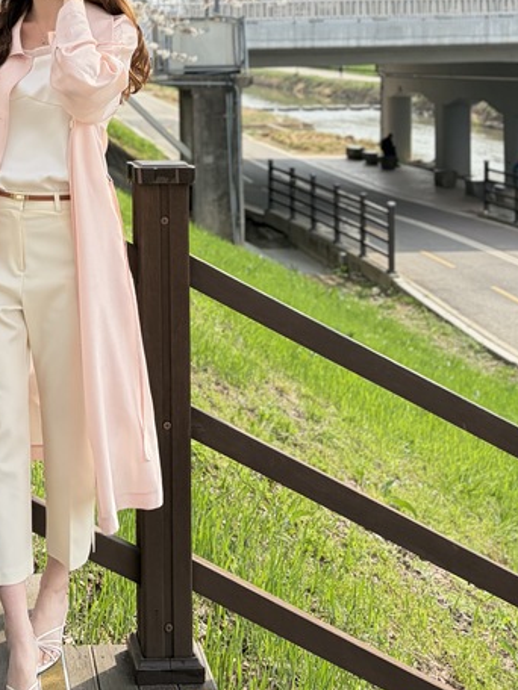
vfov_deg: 32.0
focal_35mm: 57
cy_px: 58
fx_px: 1137
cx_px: 12
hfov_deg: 24.6
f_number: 1.6
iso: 64
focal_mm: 5.96
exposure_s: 1/3125
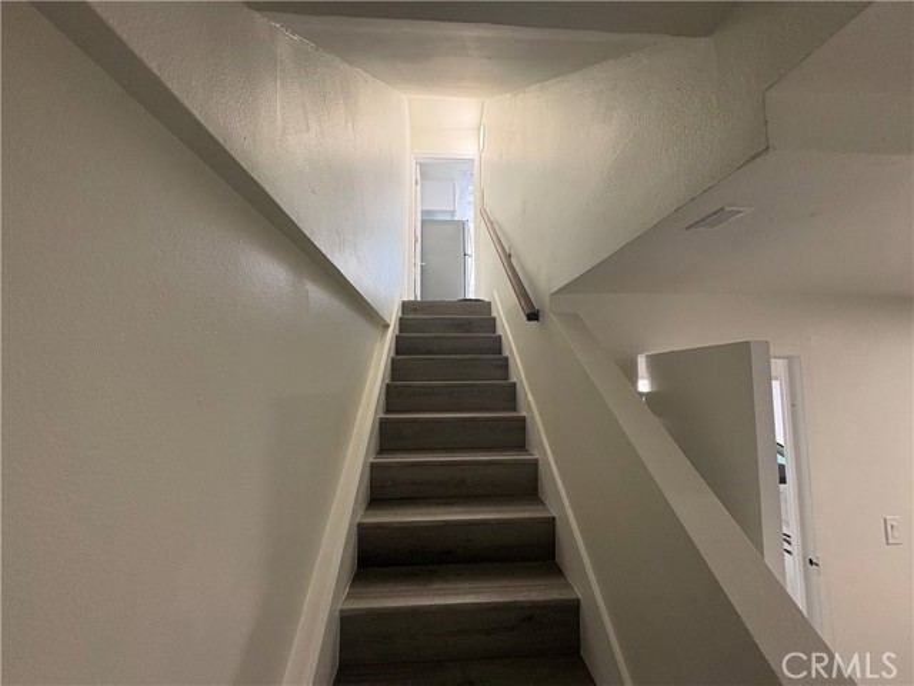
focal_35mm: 14
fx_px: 370
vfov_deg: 85.7
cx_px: 457
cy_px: 343
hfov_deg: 102.1
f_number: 2.2
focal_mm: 2.22
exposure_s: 1/120
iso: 320
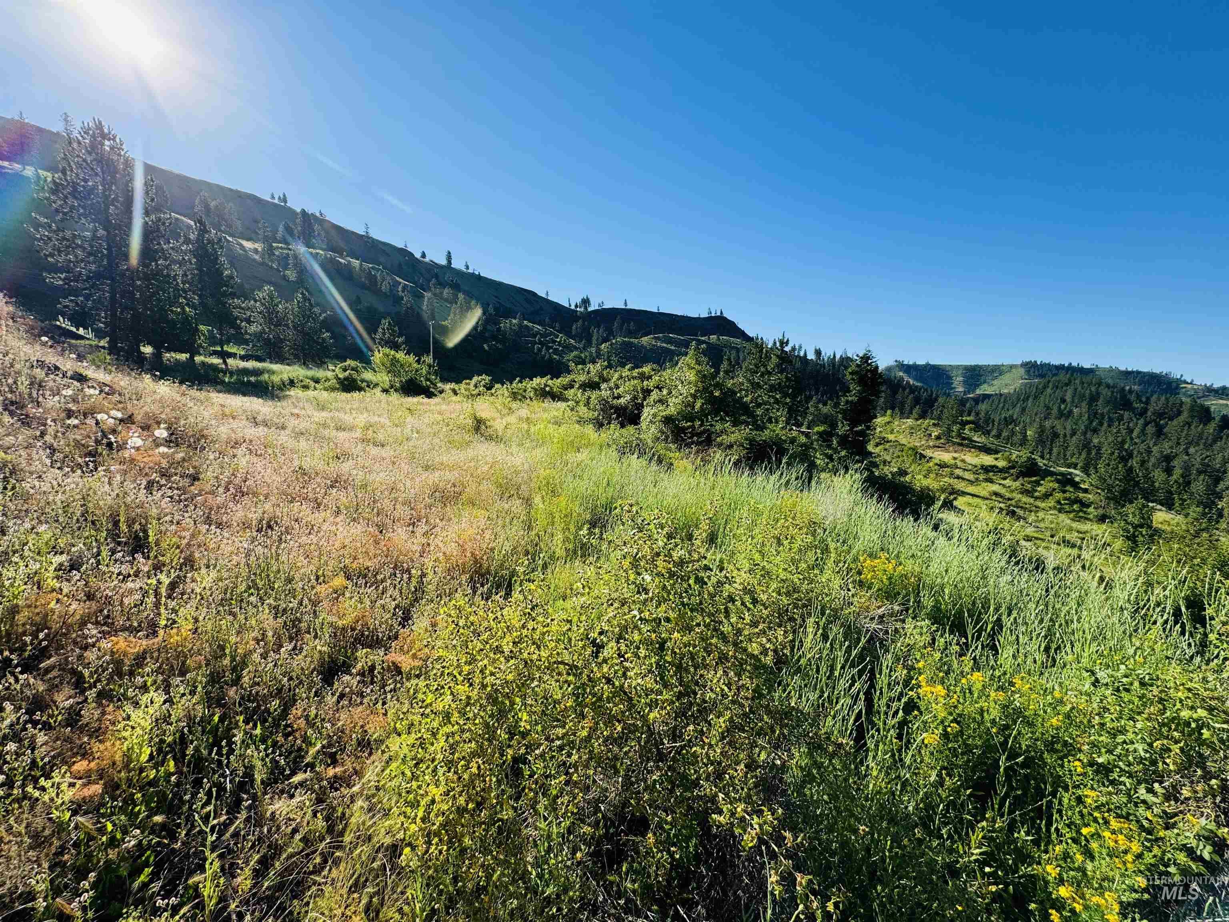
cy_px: 461
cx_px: 614
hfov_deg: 102.1
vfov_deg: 85.7
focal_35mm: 14
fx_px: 497
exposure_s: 1/1198
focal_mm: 2.22
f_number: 2.2
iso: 50
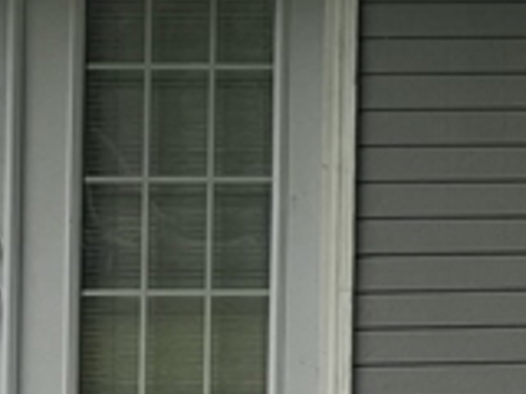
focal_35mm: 166
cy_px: -98
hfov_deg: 10.5
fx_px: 2522
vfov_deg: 8.8
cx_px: 1190
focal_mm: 5.7
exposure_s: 1/1048
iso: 50
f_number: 1.5
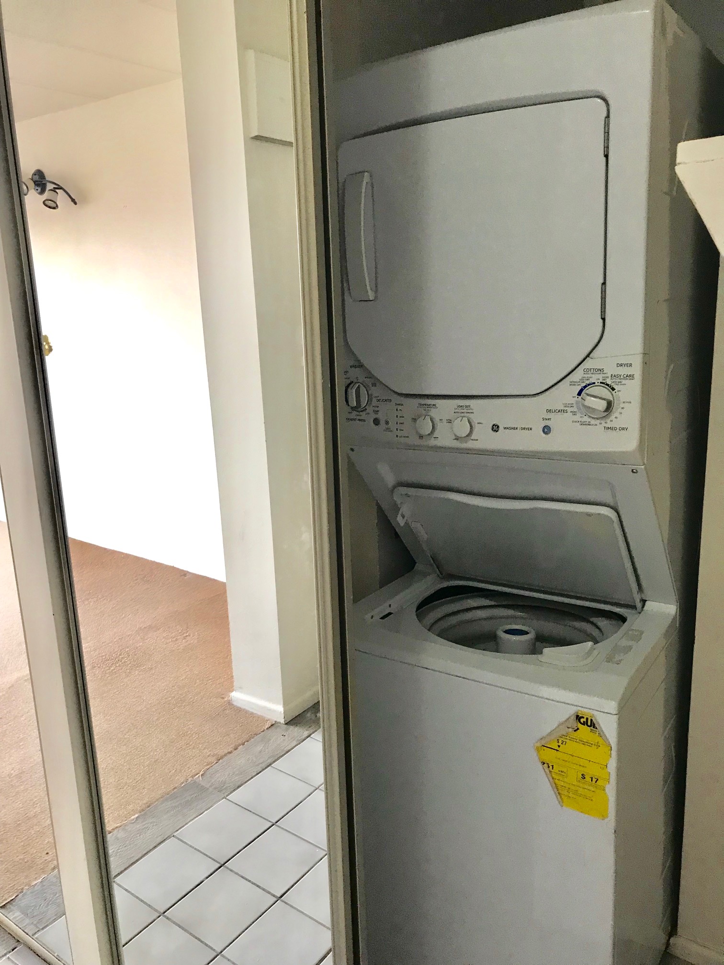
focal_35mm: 28
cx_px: 362
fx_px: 781
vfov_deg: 63.4
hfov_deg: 49.7
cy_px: 482
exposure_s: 1/30
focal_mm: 3.99
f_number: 1.8
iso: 40
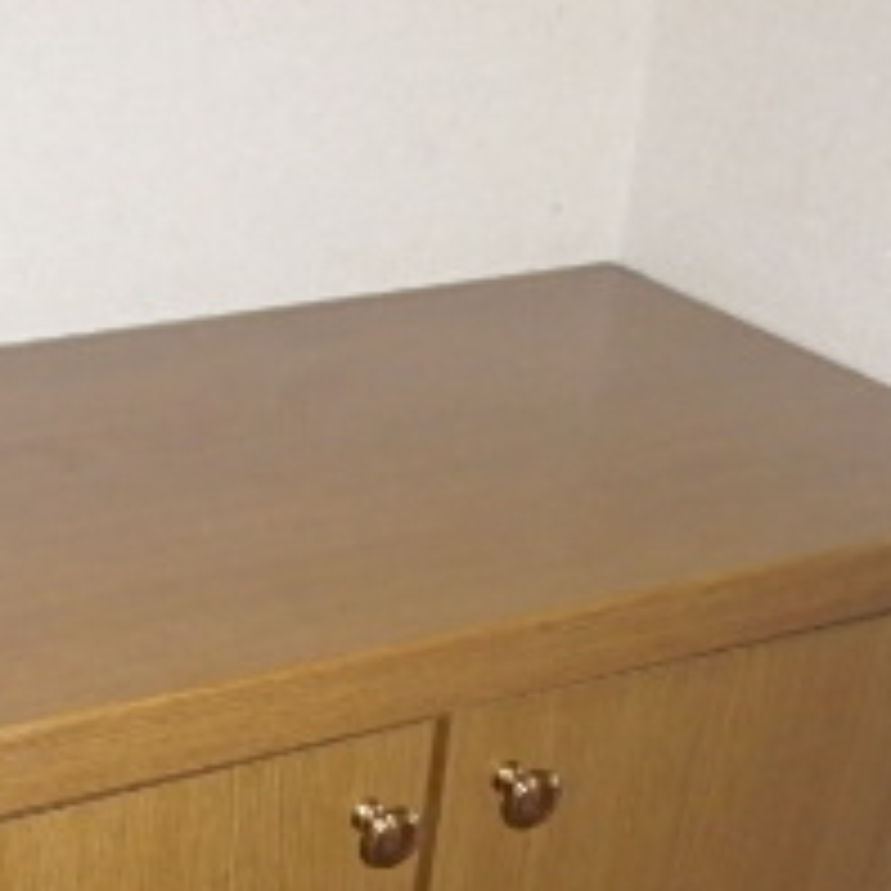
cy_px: 1048
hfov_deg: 27.8
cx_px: 130
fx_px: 1747
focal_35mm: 60
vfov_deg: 25.8
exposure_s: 1/30
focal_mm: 3.7
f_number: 3.5
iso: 400
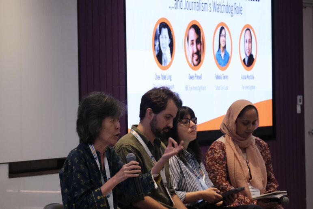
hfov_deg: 12.8
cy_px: 104
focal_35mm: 161
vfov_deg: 8.5
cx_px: 156
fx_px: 1400
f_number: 6.4
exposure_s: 1/105
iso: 3200
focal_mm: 107.3
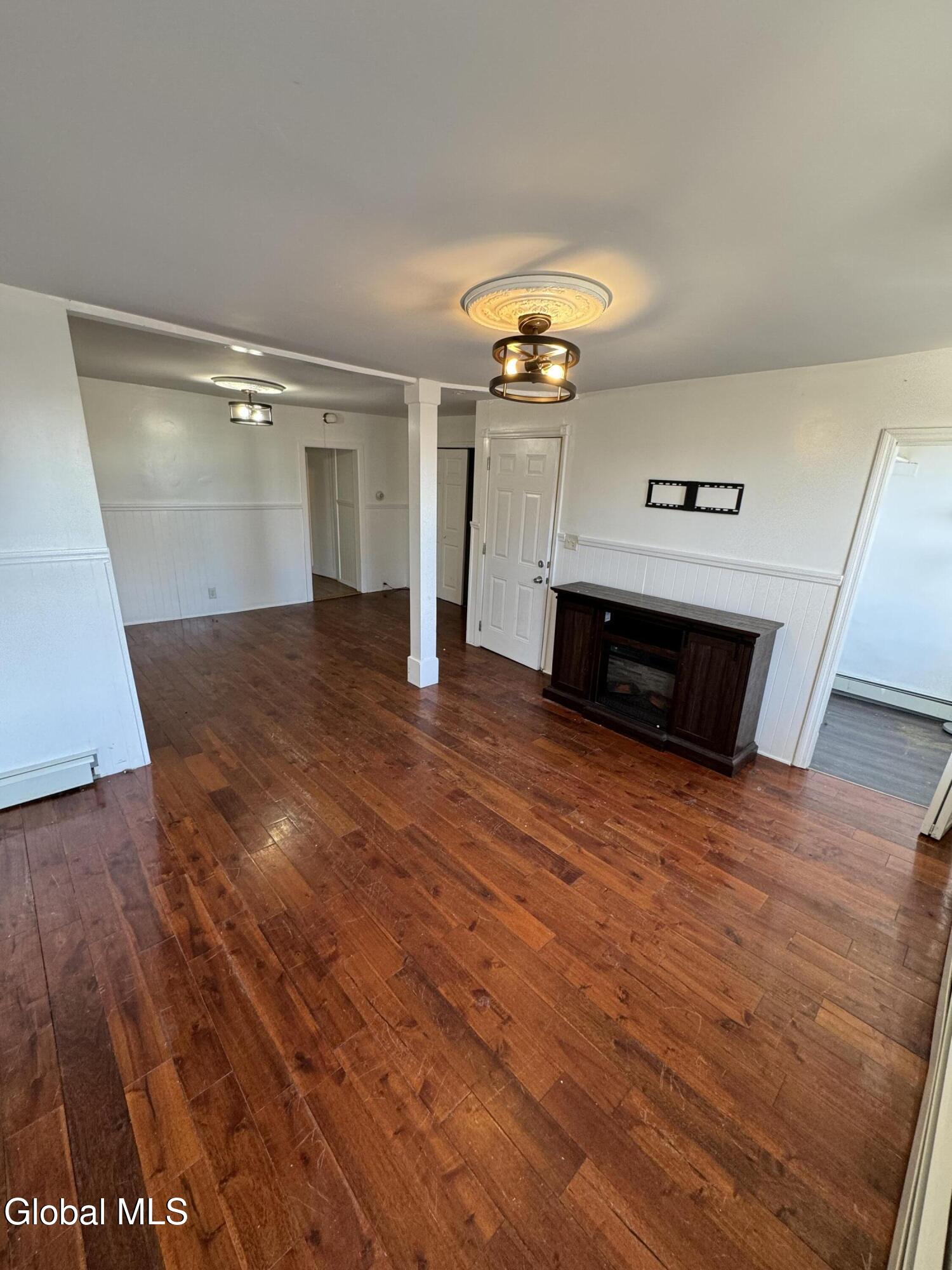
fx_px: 513
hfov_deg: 85.7
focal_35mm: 14
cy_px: 635
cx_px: 476
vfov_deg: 102.1
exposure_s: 1/60
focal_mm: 2.22
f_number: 2.2
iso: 200
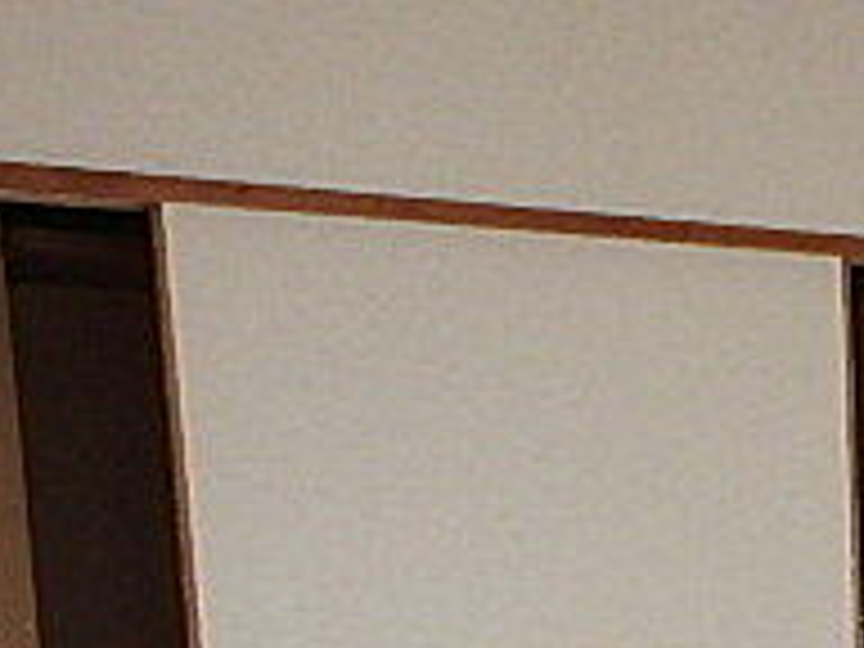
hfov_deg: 24.7
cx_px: 1080
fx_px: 1747
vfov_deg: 19.3
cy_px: 864
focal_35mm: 70
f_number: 3.5
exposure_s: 1/30
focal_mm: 3.7
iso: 400
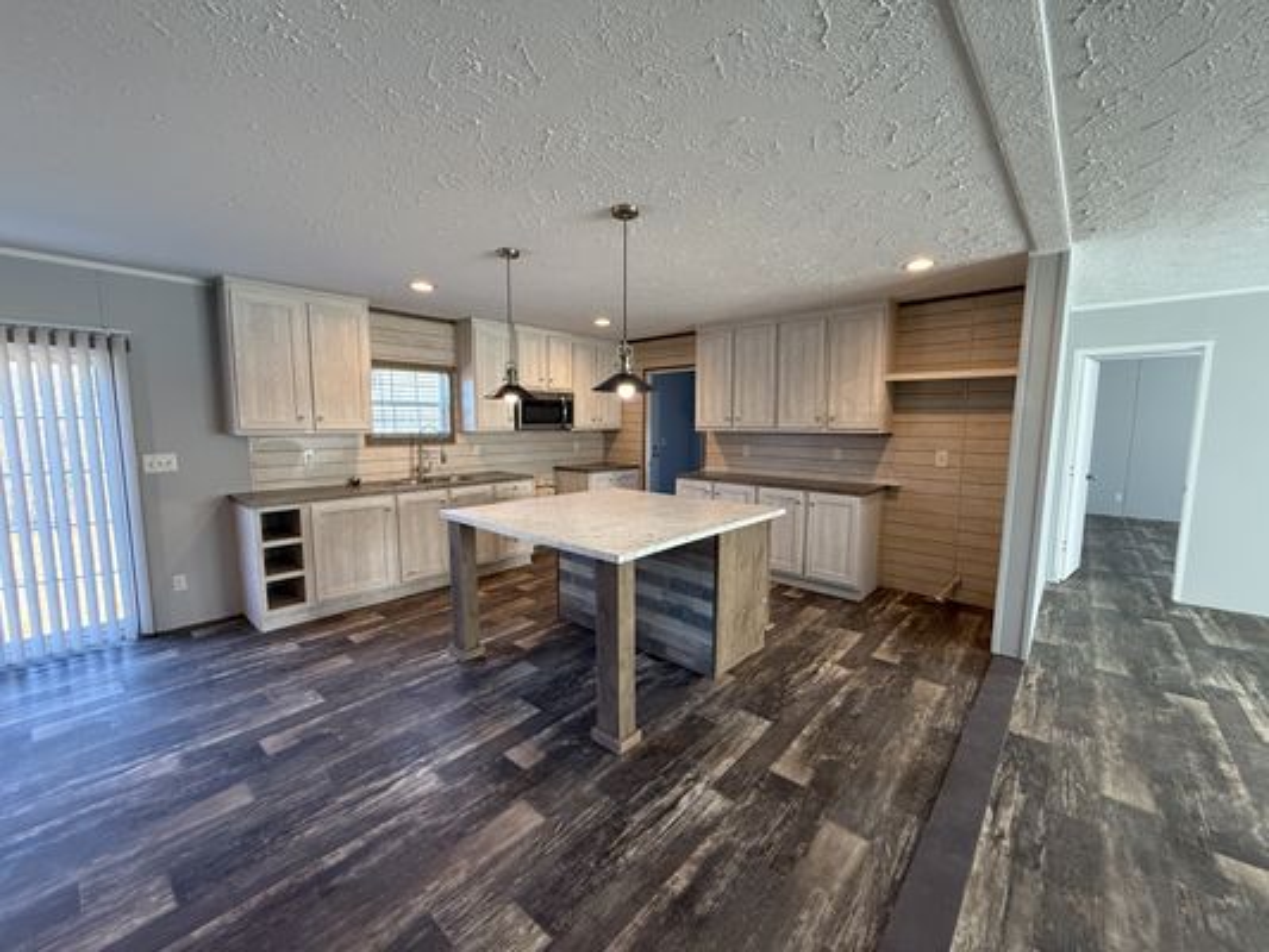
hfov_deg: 102.1
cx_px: 634
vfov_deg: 85.7
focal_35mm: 14
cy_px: 476
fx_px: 513
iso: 320
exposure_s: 1/120
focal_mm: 2.22
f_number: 2.2
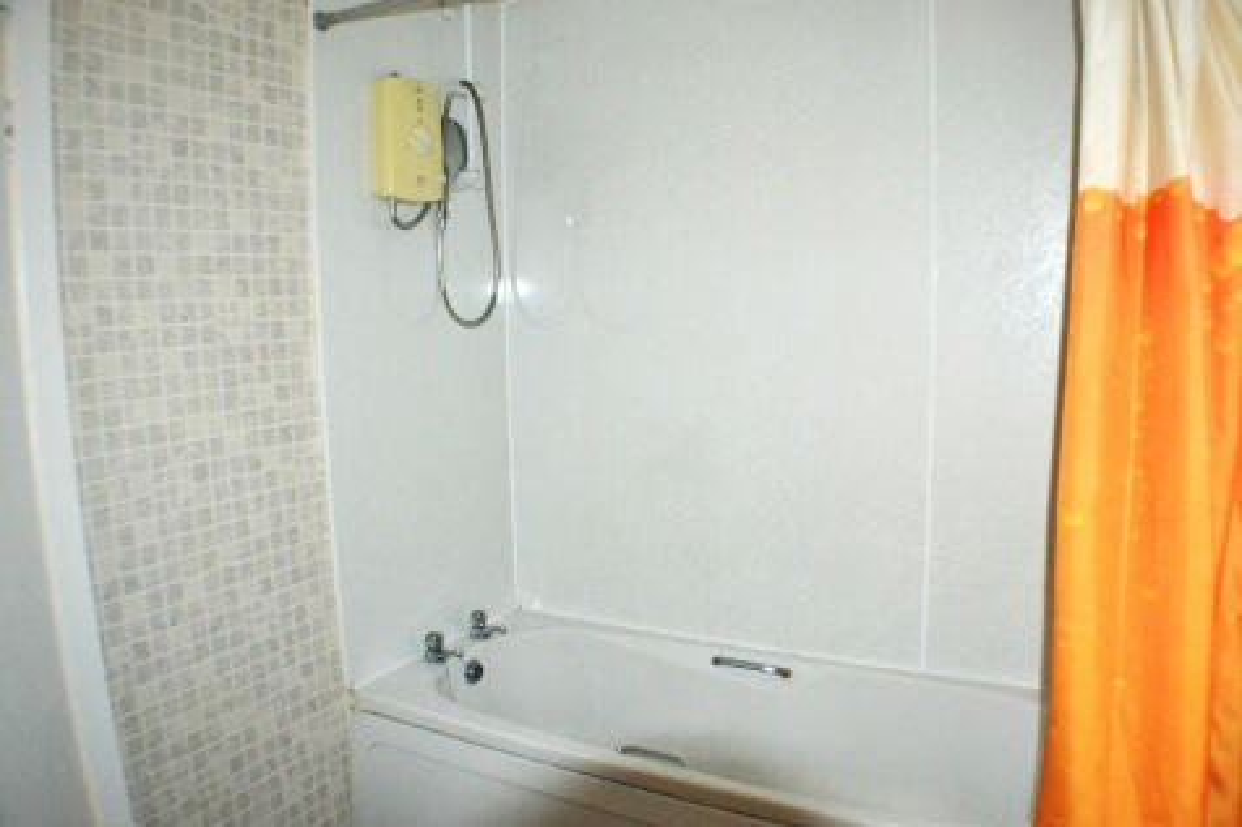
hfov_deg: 61.9
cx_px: 621
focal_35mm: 30
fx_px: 1035
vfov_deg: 43.6
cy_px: 414
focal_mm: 20
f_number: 3.8
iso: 1600
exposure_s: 1/60
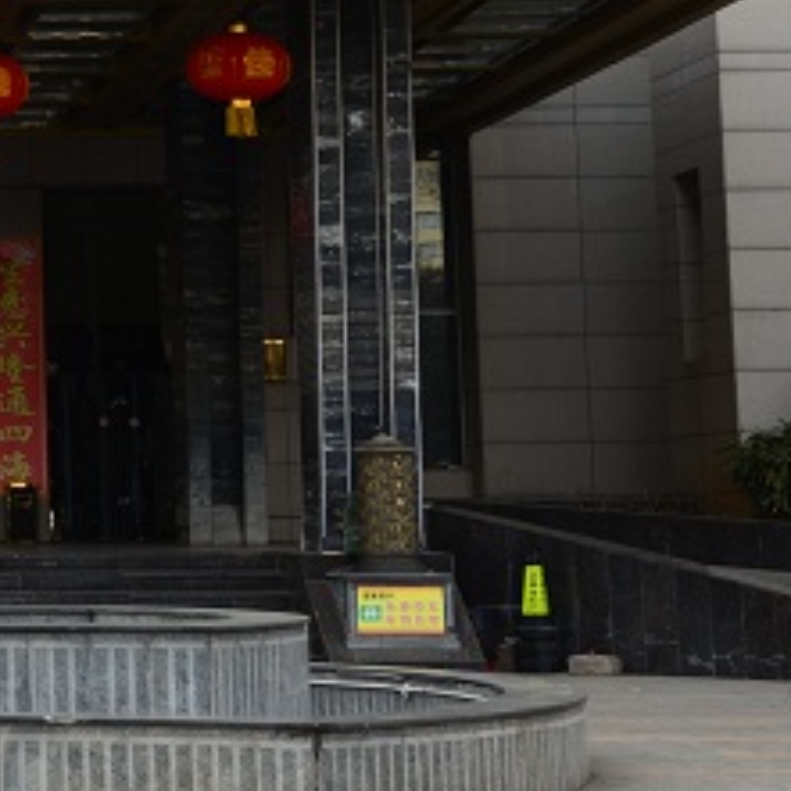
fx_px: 3619
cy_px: -9
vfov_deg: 12.3
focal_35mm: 140
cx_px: -379
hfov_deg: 11.9
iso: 100
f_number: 10
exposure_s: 1/50
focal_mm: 48
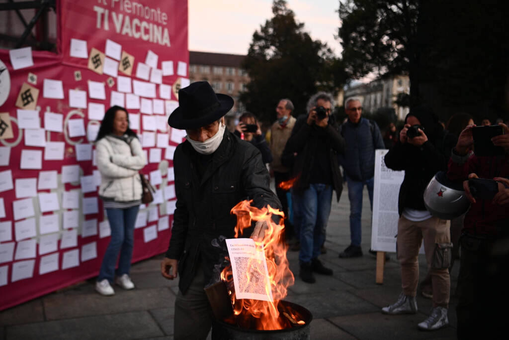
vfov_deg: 31.9
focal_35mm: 42
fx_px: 594
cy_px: 170
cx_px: 254
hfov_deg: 46.4
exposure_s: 1/640
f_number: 2.8
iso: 800
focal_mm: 42
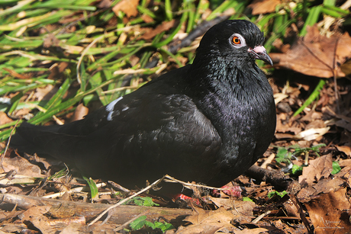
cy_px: 117
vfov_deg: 3.5
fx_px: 3813
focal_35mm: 391
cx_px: 176
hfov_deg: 5.3
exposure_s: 1/200
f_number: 4.5
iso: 125
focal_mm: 143.8
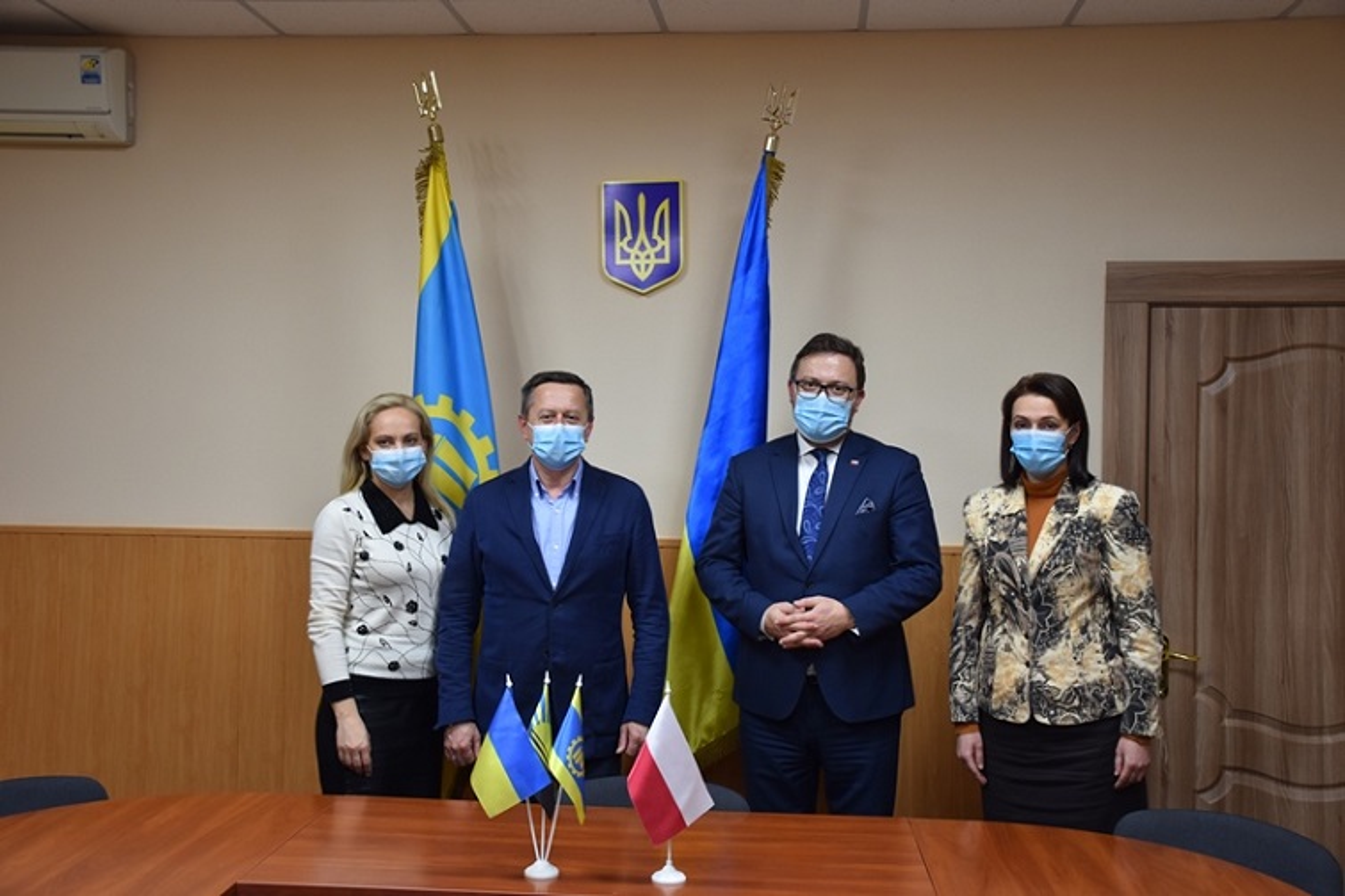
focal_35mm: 40
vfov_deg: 33.0
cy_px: 448
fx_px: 1513
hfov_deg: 47.9
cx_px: 672
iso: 640
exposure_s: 1/60
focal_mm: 27
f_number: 4
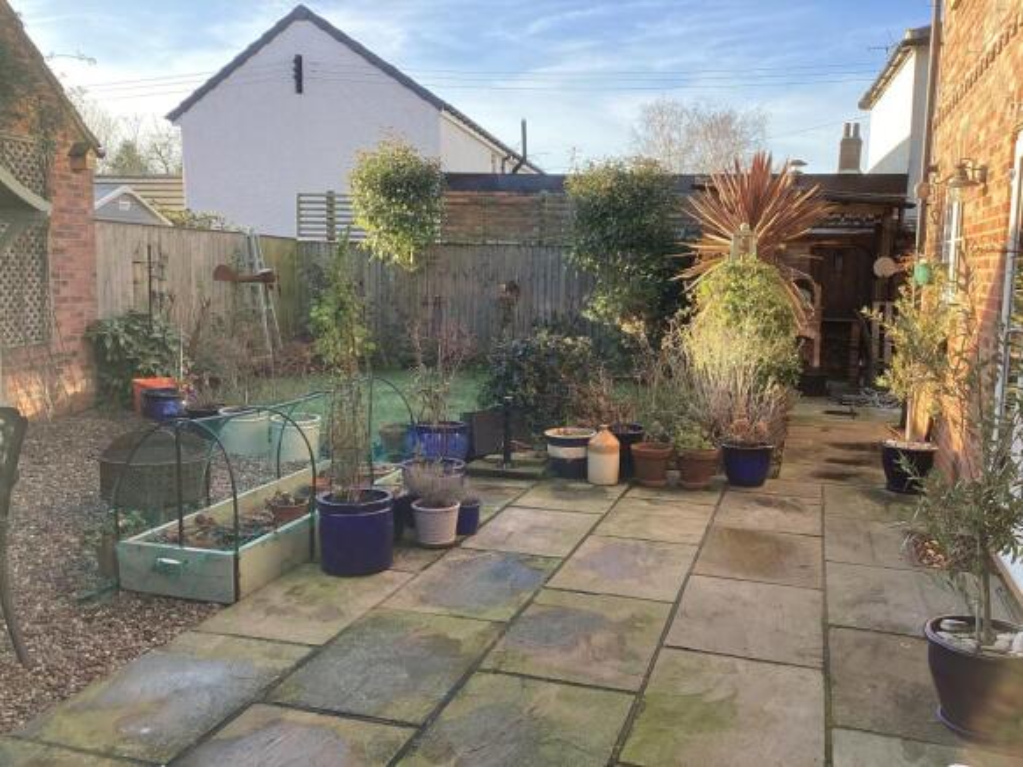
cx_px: 512
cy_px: 384
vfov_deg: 45.4
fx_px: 916
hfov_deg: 58.4
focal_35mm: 31
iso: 25
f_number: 2.4
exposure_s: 1/127
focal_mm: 3.3
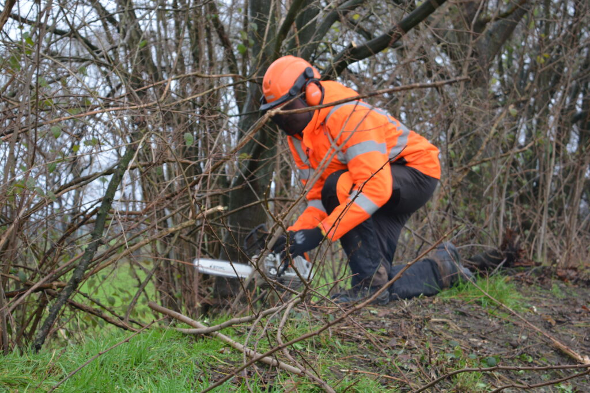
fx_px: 1352
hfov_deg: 24.6
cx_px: 295
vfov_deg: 16.6
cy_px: 196
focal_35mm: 82
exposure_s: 1/60
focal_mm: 55
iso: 640
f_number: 5.6
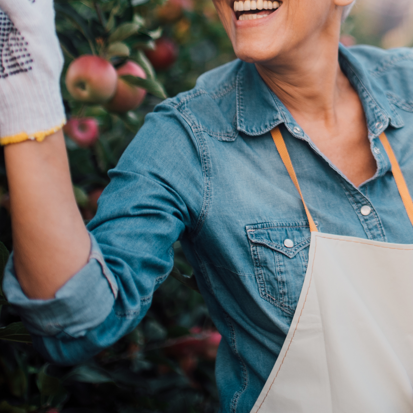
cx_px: 396
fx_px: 1161
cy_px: 51
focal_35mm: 86
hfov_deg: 19.7
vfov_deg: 19.8
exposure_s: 1/250
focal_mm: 35
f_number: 1.6
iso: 125
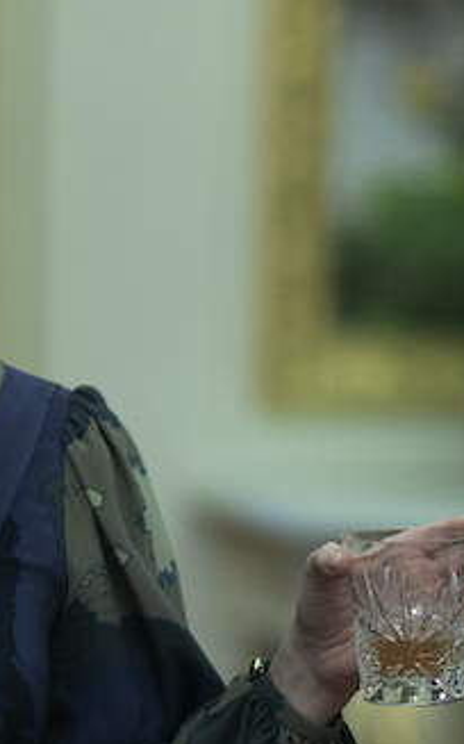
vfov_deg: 6.6
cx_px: 362
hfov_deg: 4.1
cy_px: 394
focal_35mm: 318
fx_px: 6443
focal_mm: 85
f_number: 1.6
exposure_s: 1/125
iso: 1250
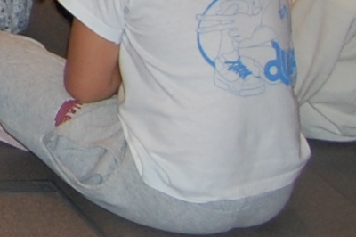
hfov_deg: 8.1
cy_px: -463
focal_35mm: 203
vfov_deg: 6.2
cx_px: -821
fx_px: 2006
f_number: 3.5
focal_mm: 18
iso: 400
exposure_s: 1/60
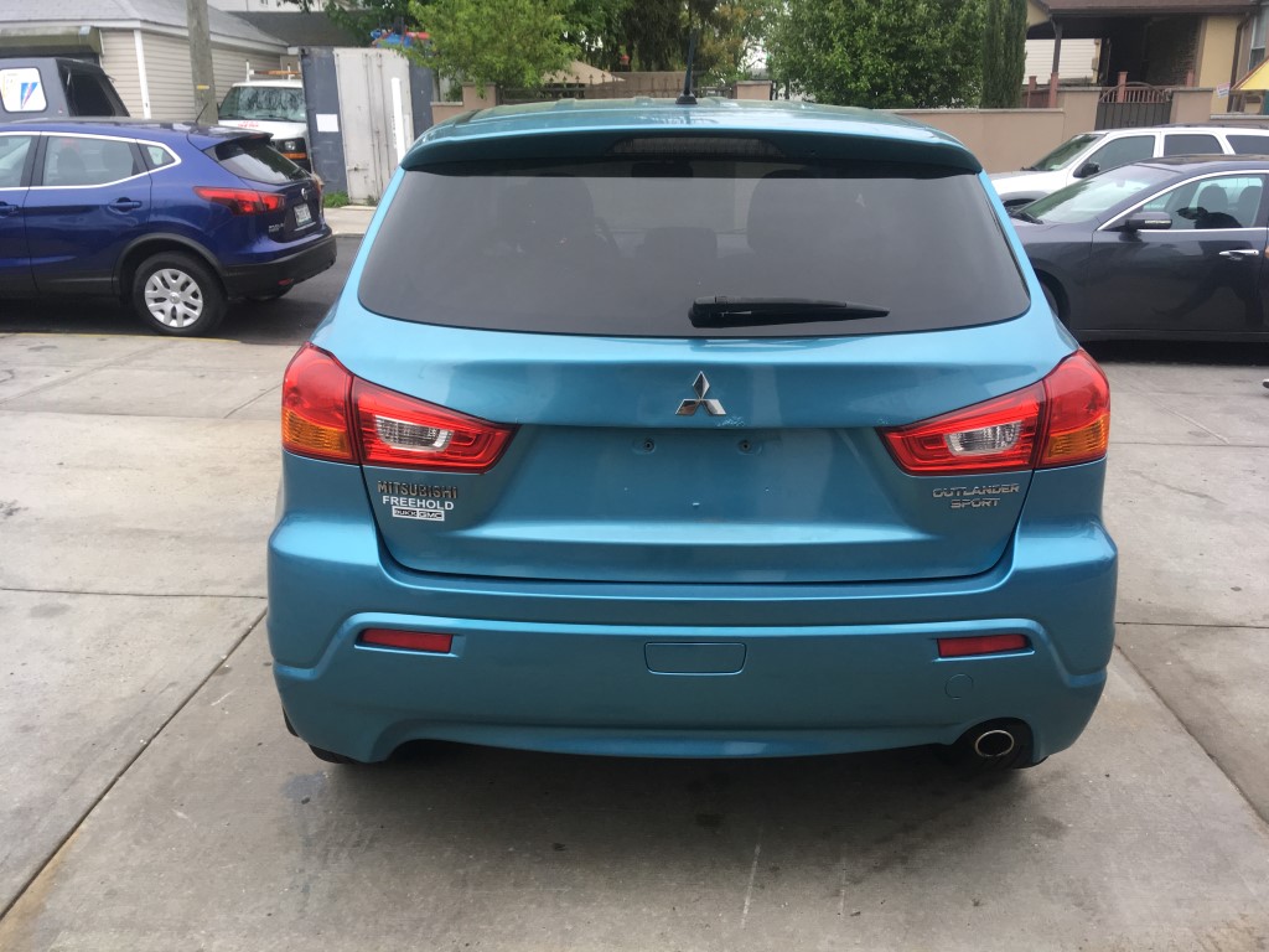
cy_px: 476
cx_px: 634
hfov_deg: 61.7
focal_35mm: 29
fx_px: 1063
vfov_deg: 48.2
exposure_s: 1/120
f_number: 2.2
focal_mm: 4.15
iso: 40
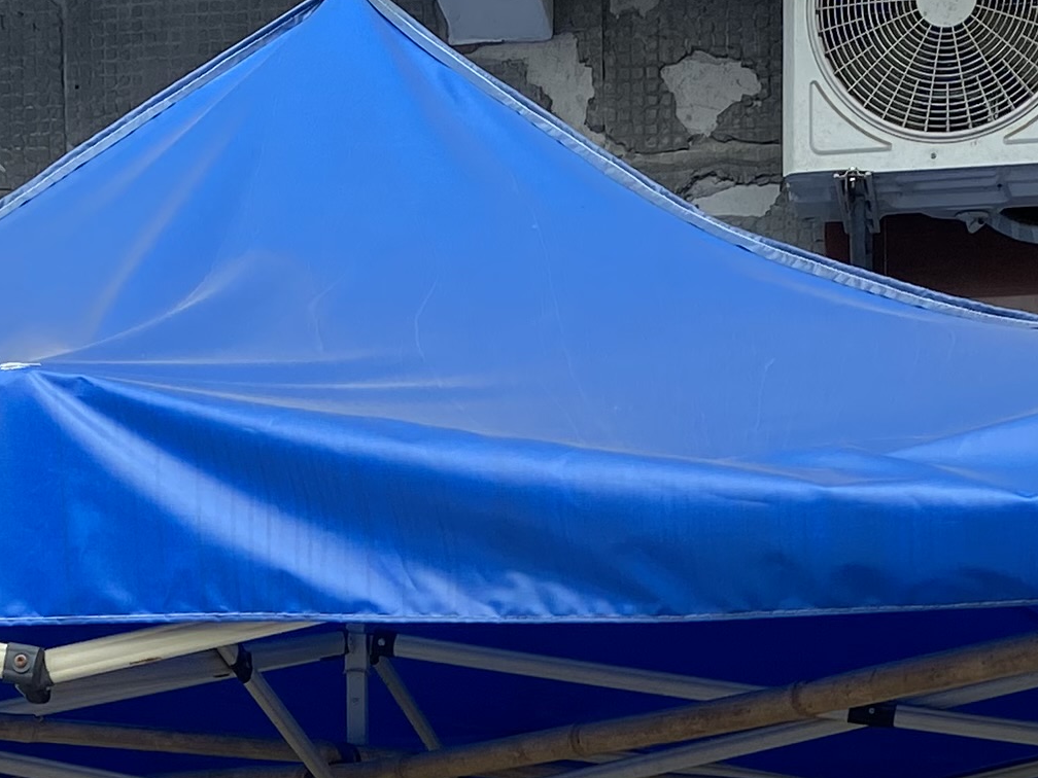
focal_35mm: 104
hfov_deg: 18.9
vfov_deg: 13.3
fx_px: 3119
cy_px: 1212
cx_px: 551
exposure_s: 1/810
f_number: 1.8
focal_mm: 4.25
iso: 32
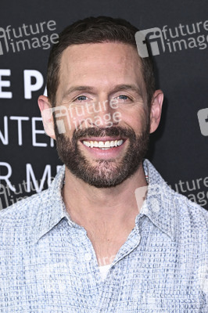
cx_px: 104
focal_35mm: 104
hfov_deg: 13.1
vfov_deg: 19.7
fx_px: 903
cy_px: 156
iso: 1250
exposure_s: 1/200
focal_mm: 104
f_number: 5.6
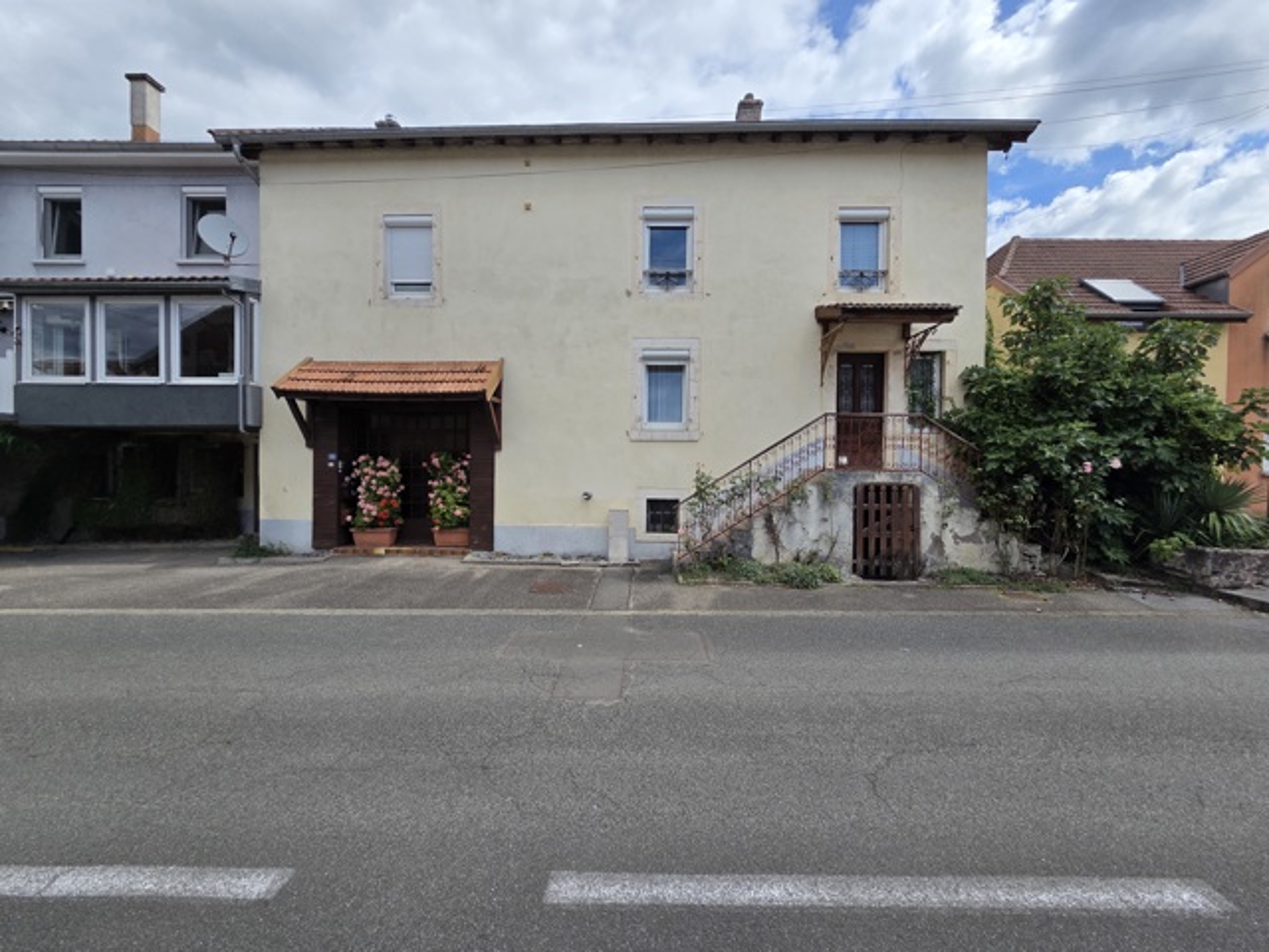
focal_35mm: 13
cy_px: 476
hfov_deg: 106.2
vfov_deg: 89.9
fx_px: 477
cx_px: 634
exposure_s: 1/2391
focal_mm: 2.2
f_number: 2.2
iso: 50
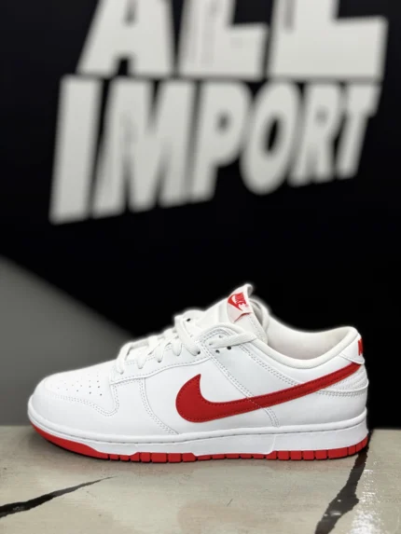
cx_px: 200
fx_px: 741
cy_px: 267
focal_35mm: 48
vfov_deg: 39.6
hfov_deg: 30.3
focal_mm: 6.76
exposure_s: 1/60
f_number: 1.78
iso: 125
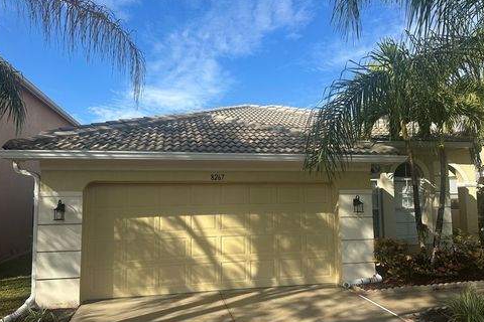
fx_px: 350
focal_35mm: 26
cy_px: 167
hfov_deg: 69.4
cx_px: 245
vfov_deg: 49.5
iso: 80
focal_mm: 6.86
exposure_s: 1/3155
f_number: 1.78
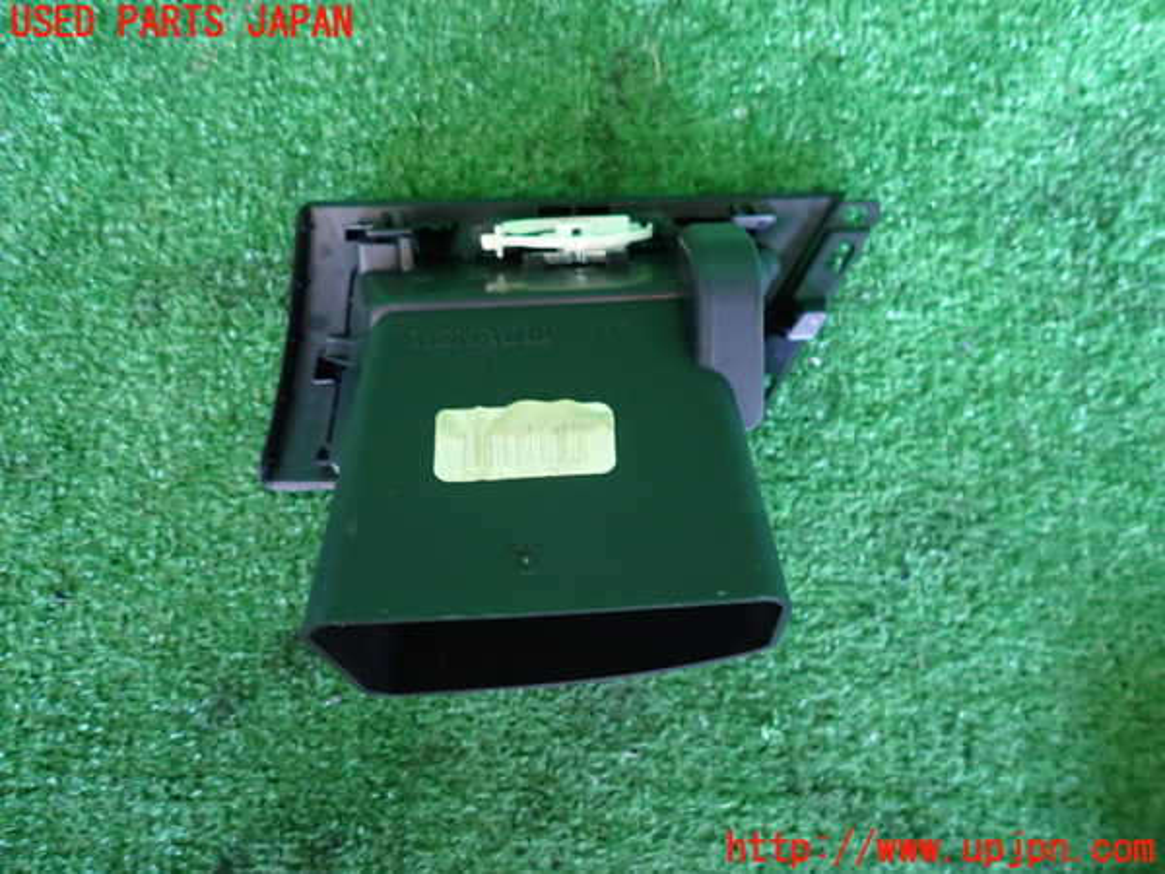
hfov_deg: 69.4
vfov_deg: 54.9
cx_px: 582
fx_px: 841
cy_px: 437
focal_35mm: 25
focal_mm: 4.5
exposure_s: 1/30
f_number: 2
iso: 400
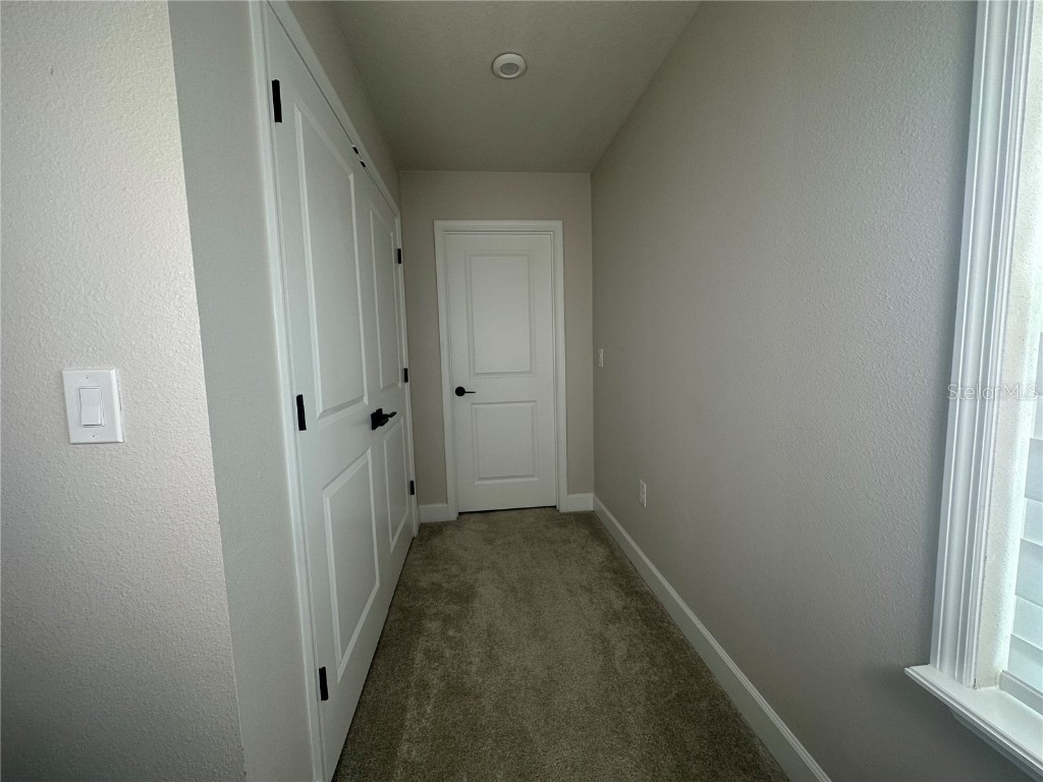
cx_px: 522
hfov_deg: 102.1
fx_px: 422
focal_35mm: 14
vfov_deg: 85.7
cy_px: 391
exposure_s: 1/120
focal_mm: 2.22
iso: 80
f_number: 2.2
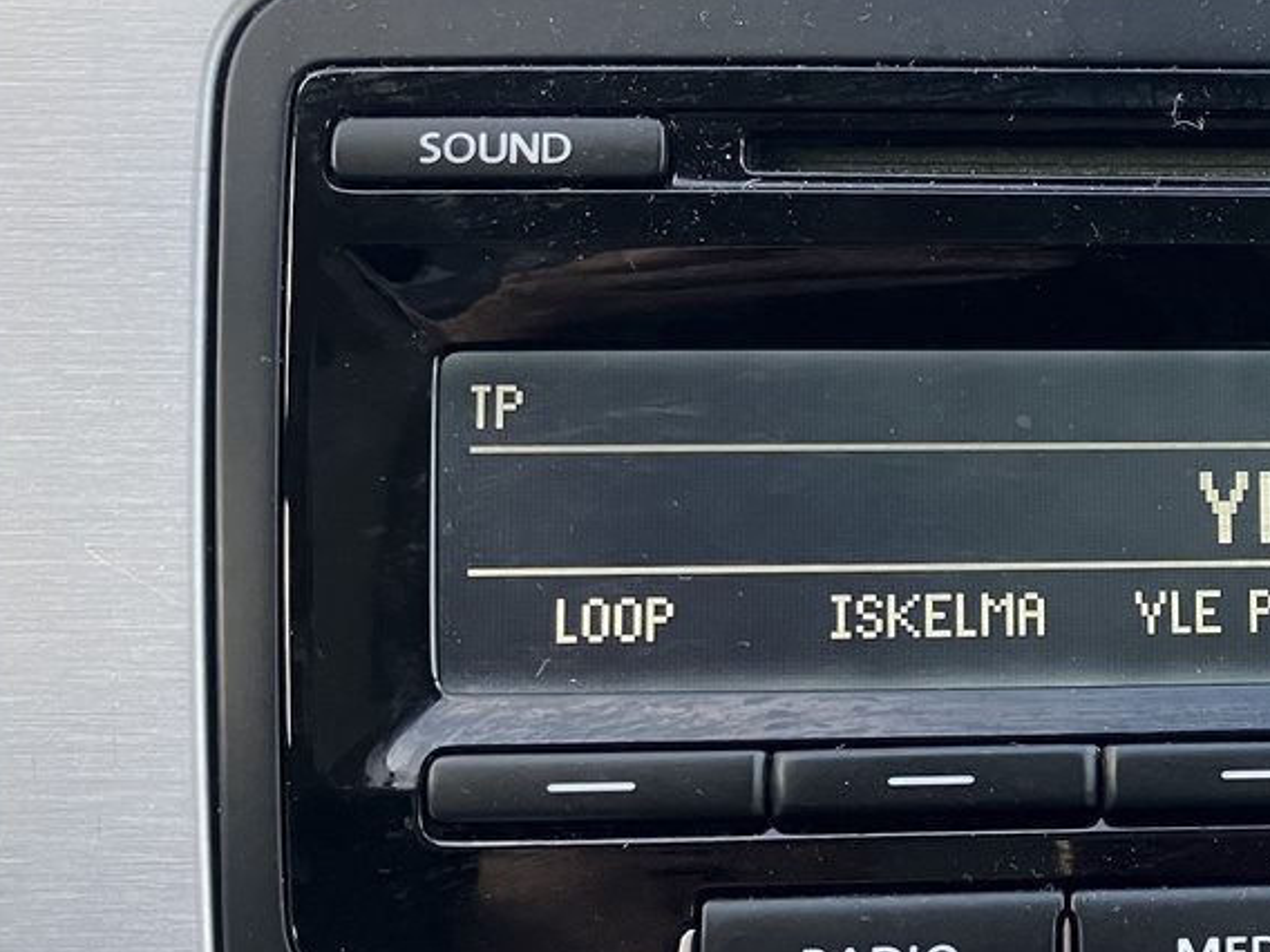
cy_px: 574
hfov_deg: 25.7
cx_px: 1337
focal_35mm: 71
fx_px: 2605
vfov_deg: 20.7
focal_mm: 3.99
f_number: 1.8
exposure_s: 1/78
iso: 80
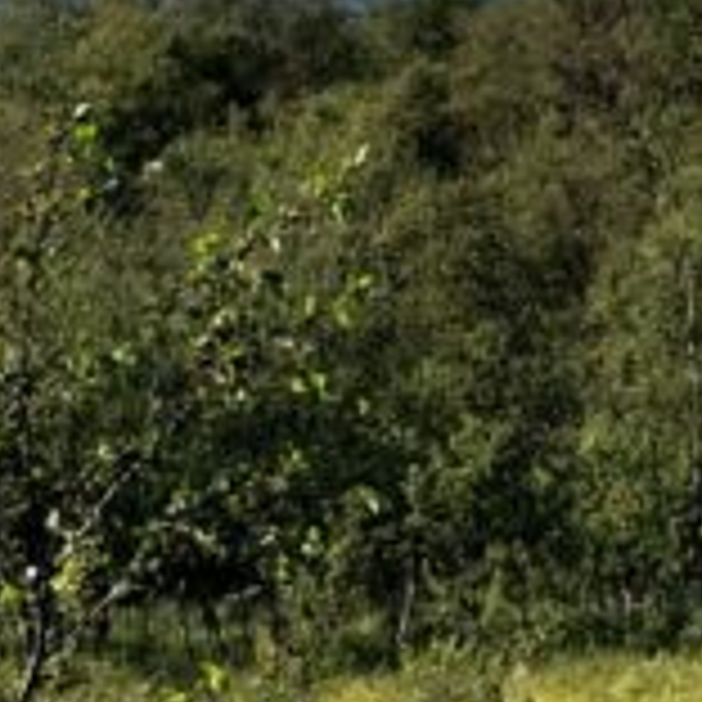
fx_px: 5942
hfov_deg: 6.6
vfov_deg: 6.7
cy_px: 99
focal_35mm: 259
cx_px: 1228
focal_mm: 6
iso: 16
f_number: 2.4
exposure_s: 1/1171
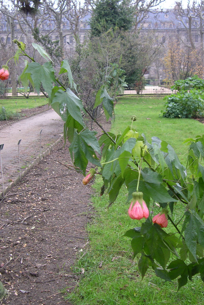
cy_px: 154
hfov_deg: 33.4
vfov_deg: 48.5
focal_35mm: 40
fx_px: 340
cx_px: 110
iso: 100
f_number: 2.8
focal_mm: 8
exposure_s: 1/55
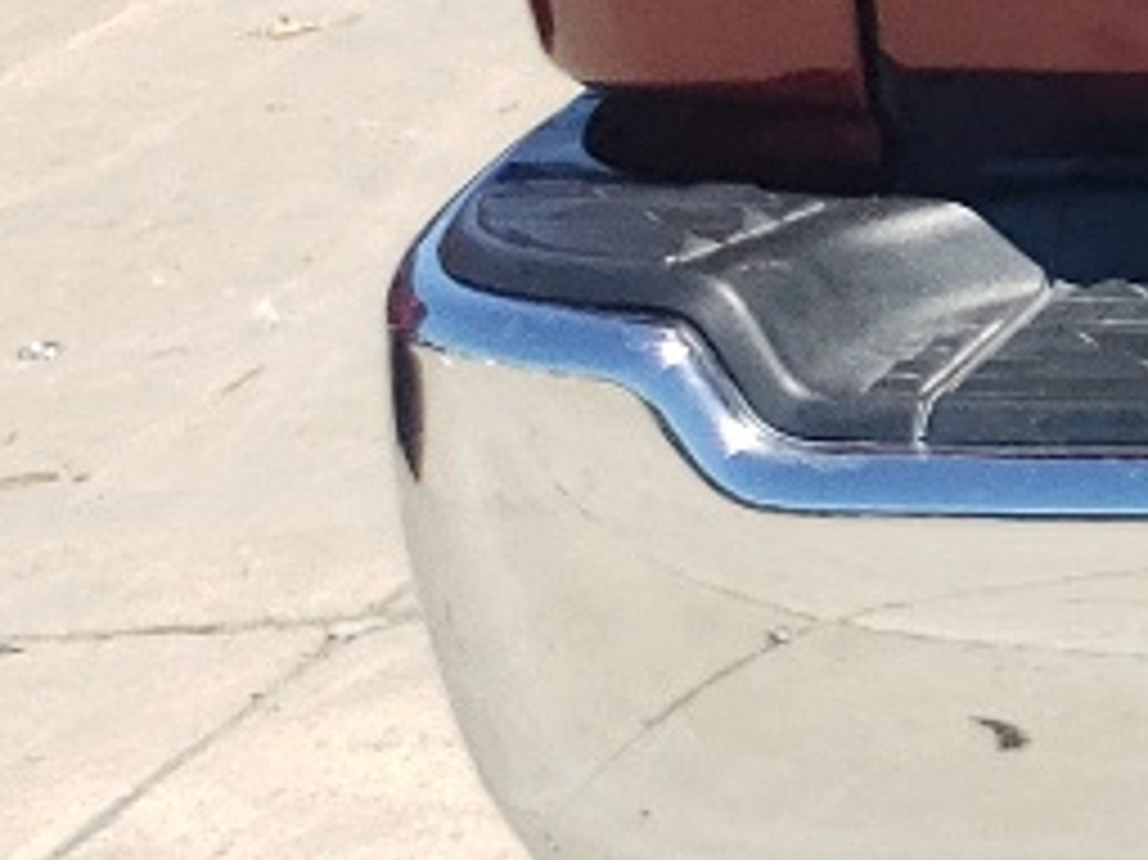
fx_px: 5403
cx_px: 3507
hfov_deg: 9.4
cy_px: -414
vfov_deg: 8.9
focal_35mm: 163
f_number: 1.5
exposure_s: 1/2000
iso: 50
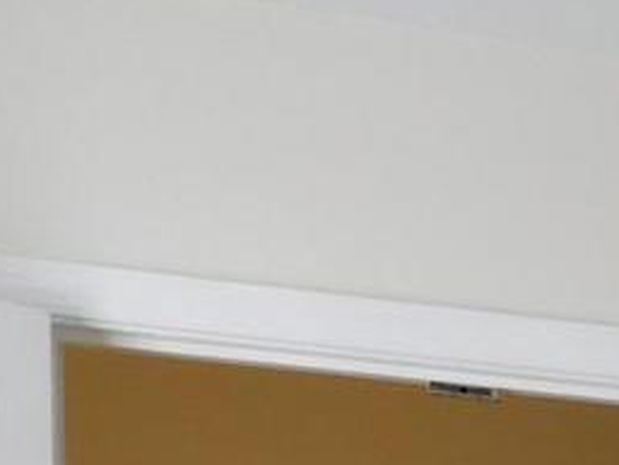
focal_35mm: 129
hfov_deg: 12.6
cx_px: 1375
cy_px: 1272
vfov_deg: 9.6
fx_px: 2308
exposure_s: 1/200
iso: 125
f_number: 3
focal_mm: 4
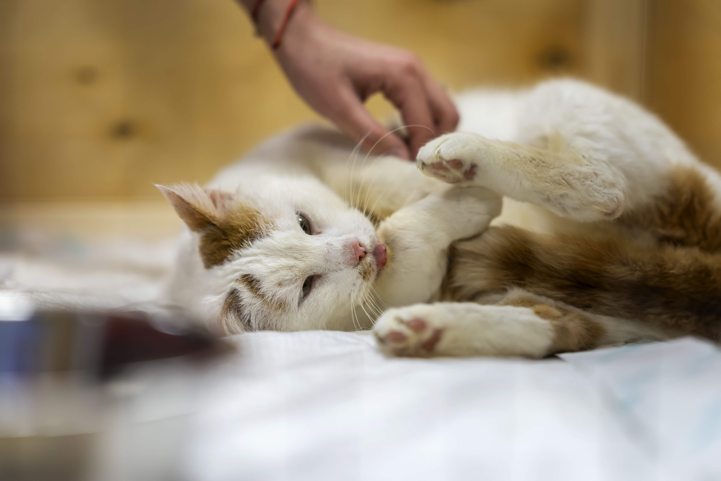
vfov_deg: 16.1
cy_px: 240
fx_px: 1702
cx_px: 360
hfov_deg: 23.9
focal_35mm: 85
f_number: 1.4
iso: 250
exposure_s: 1/80
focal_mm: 85
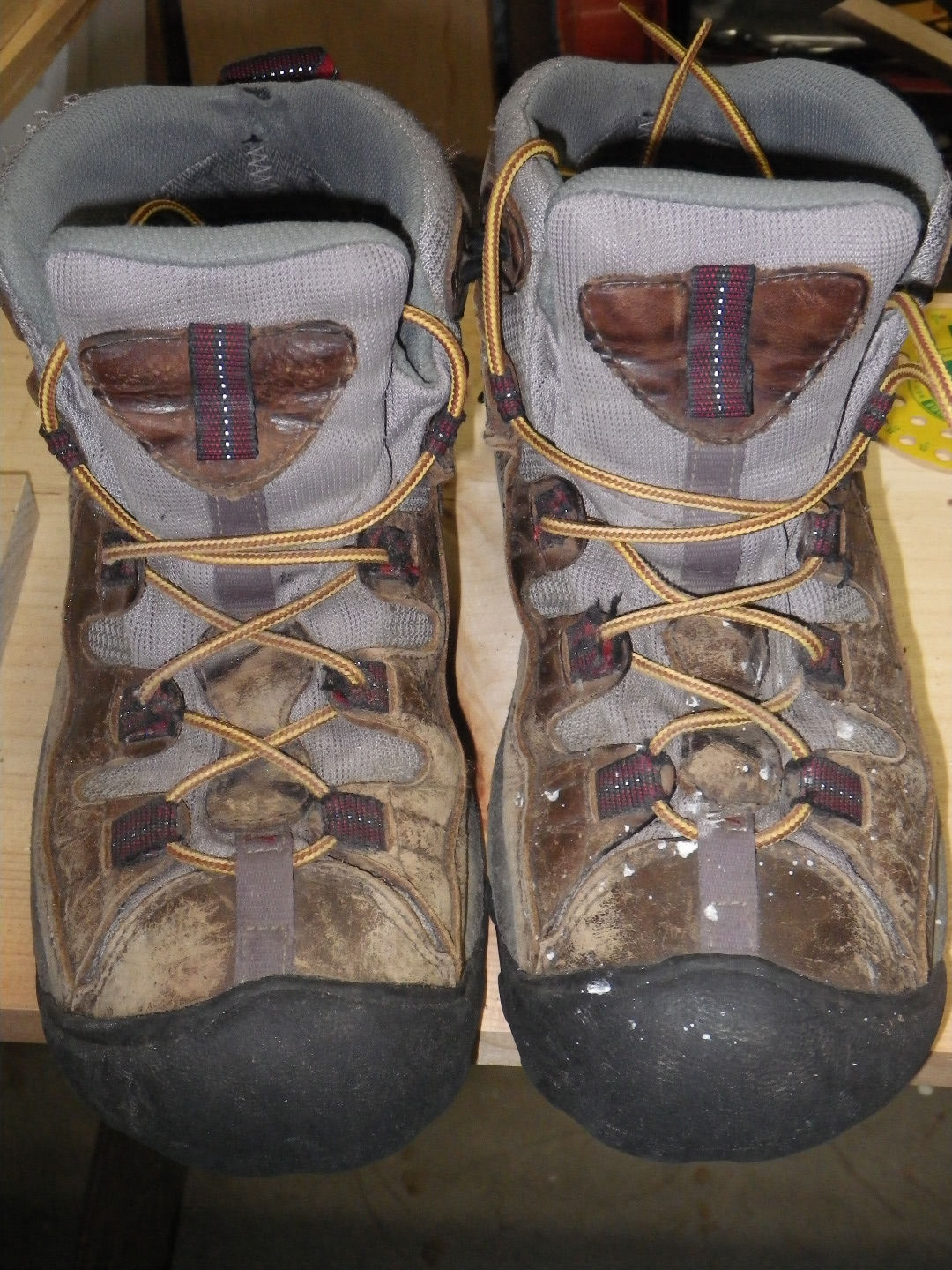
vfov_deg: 44.8
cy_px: 635
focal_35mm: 42
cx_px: 476
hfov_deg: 34.3
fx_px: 1540
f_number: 4.2
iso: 400
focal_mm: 7.5
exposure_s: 1/50
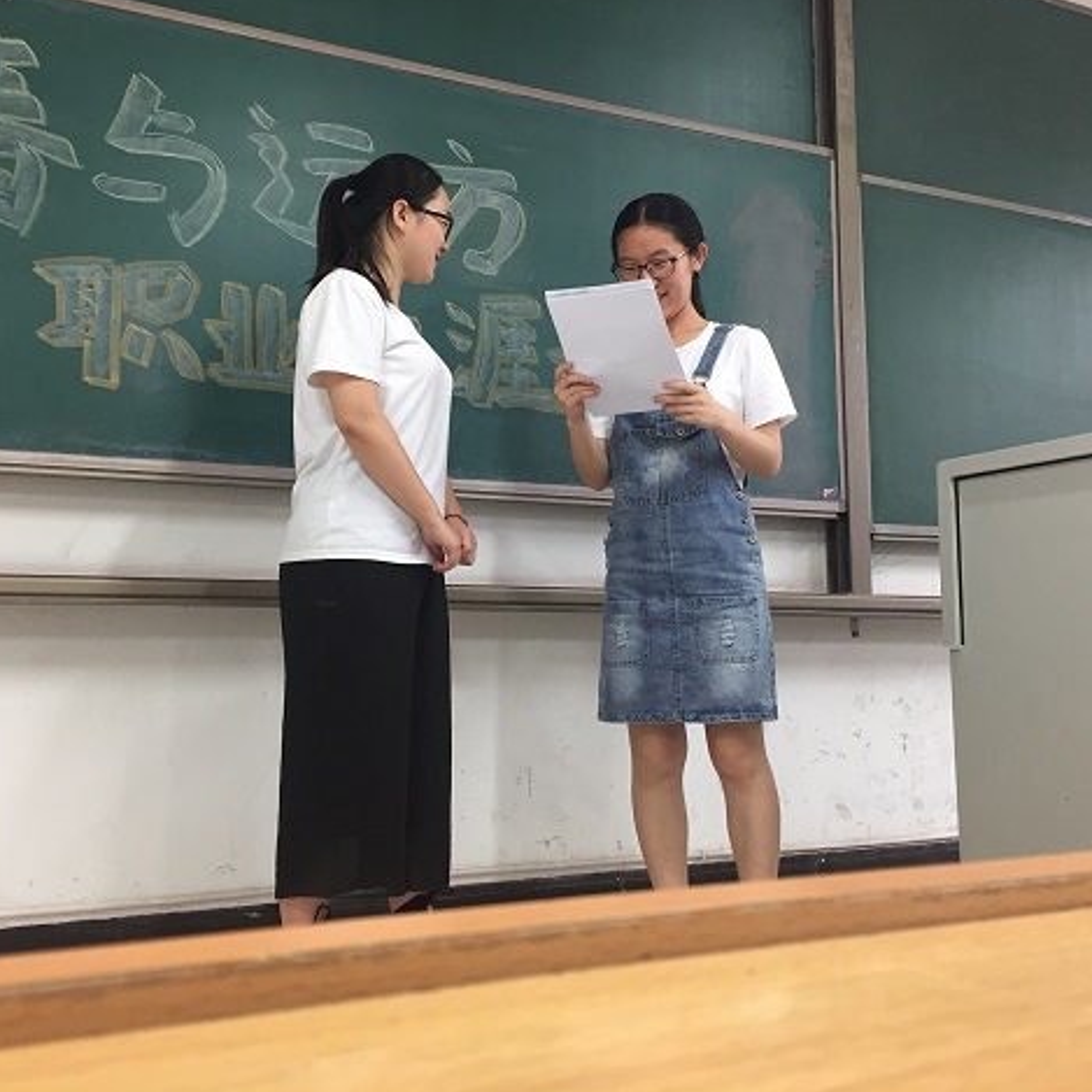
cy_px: 543
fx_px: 1249
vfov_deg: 47.2
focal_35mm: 35
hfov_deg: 47.2
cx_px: 498
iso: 160
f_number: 2.2
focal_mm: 4.15
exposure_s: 1/33
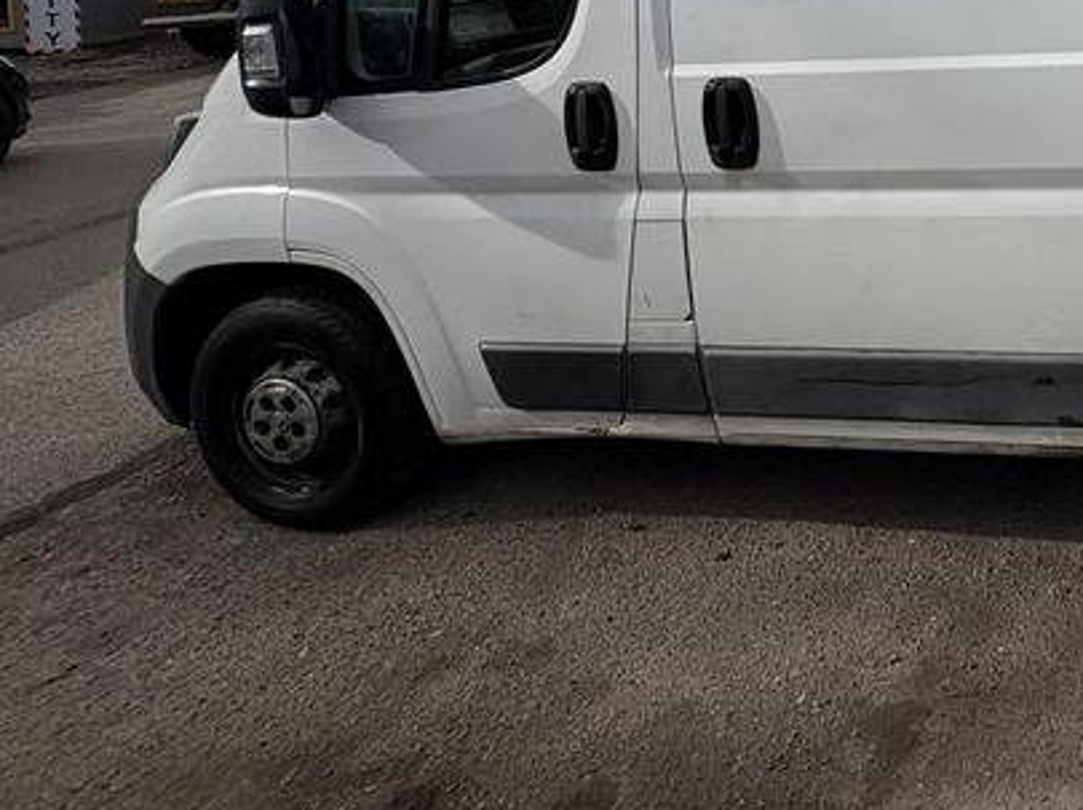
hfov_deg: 45.9
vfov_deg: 39.0
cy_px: -35
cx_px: 1150
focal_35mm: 31
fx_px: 969
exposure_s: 1/2494
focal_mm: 2.22
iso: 50
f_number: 2.2
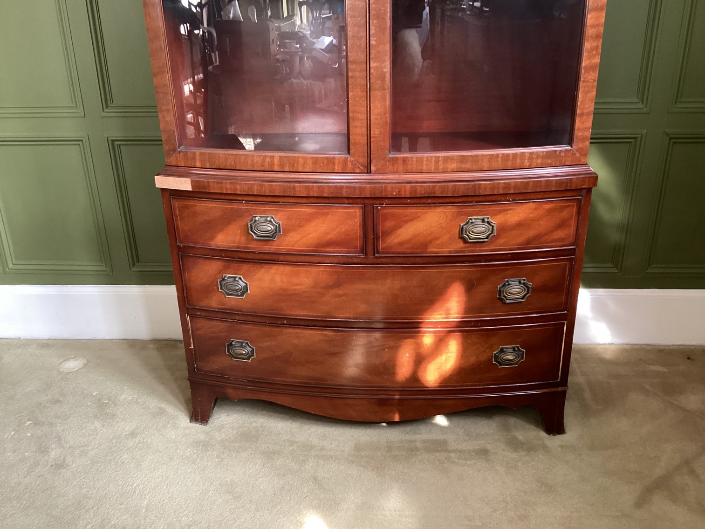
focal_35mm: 31
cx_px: 352
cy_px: 264
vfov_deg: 45.4
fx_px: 631
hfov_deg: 58.3
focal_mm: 3.3
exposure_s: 1/40
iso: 320
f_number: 2.4
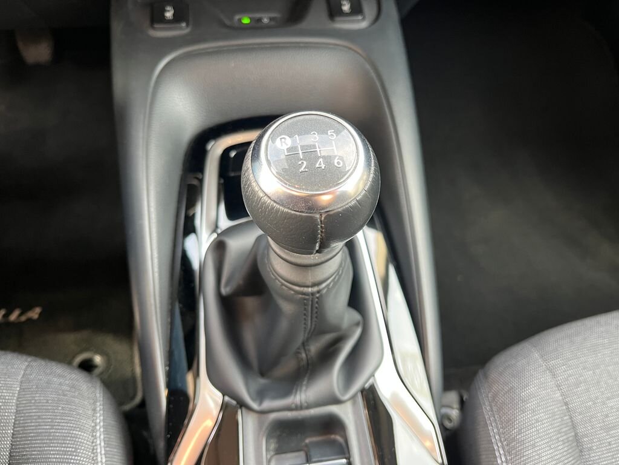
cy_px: 232
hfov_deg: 67.3
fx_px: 465
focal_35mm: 26
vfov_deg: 53.1
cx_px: 310
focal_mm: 5.1
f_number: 1.6
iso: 125
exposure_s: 1/50
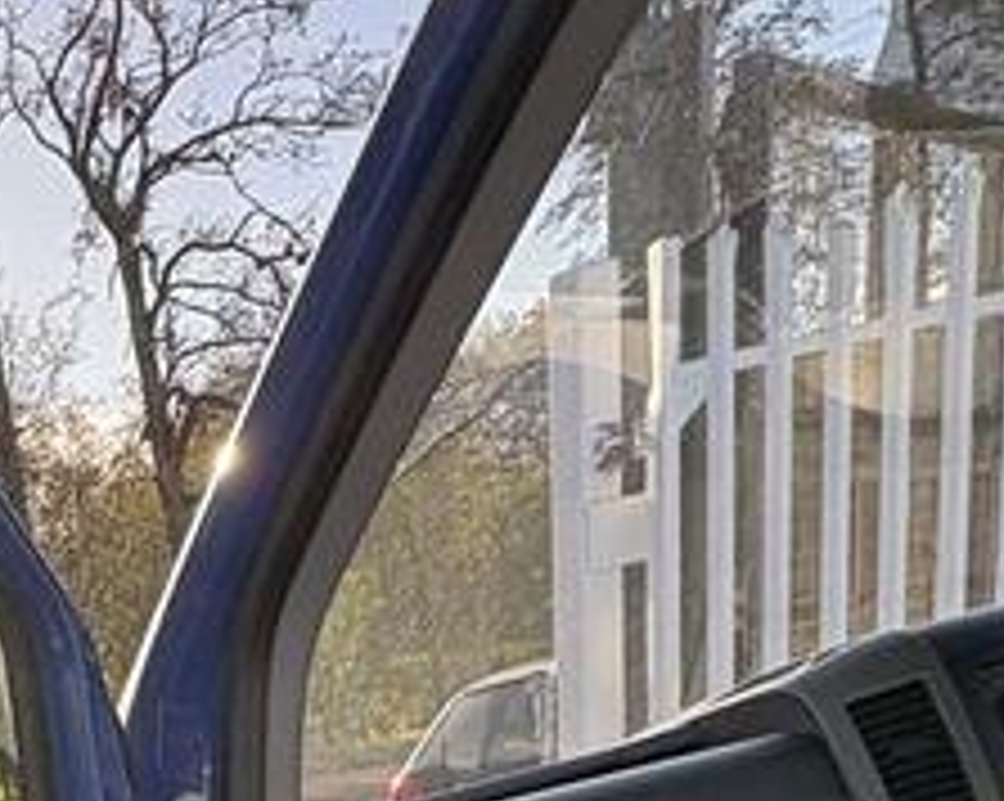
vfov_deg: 22.2
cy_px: 1238
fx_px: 1633
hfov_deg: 28.3
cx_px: -288
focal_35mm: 55
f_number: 2.2
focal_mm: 2.22
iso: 40
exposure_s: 1/248
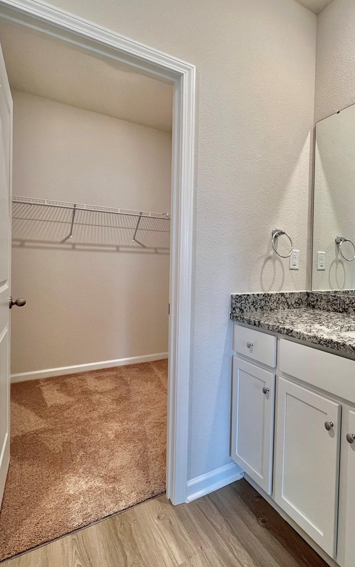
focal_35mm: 19
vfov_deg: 88.0
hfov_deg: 58.0
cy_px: 276
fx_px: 294
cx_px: 278
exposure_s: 1/60
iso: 125
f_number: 1.8
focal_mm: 1.57
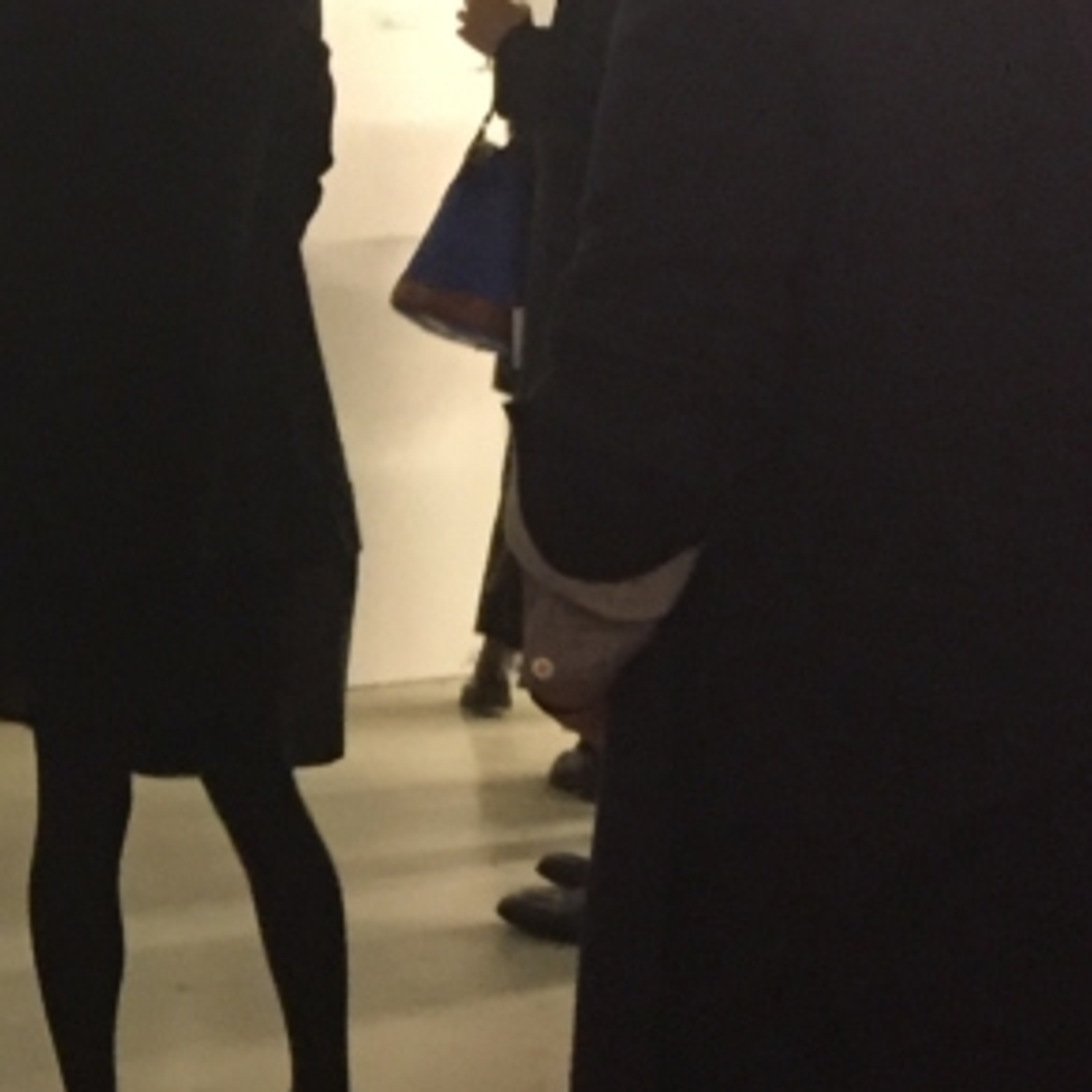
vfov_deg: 17.4
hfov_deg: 15.9
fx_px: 3569
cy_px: 529
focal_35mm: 100
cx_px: -561
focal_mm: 4.15
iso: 250
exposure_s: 1/25
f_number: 2.2
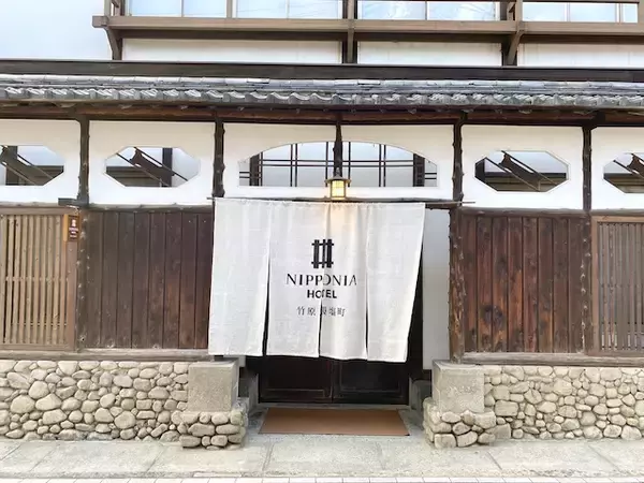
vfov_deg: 53.1
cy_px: 242
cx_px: 322
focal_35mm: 26
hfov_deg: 67.3
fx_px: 484
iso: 32
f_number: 1.8
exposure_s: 1/121
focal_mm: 4.25
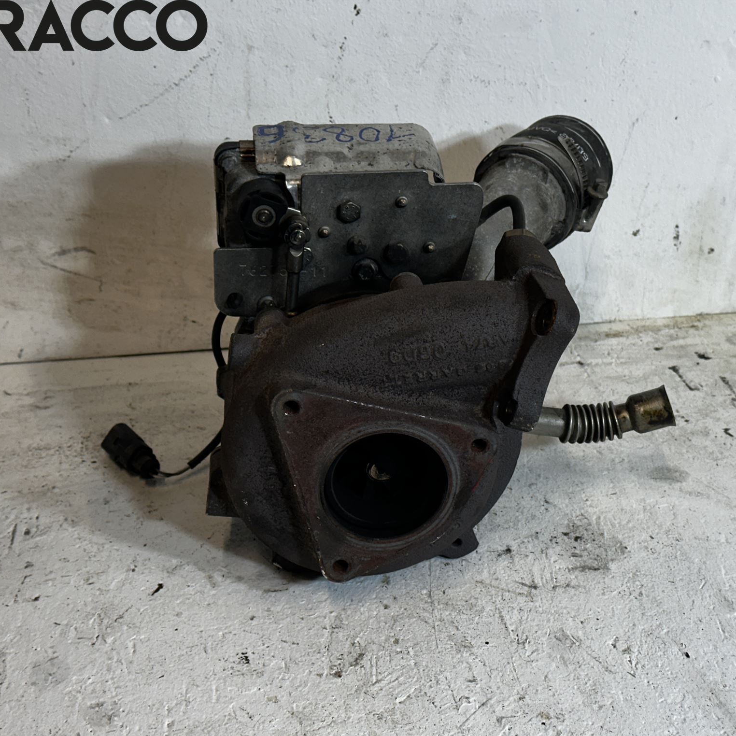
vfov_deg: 30.0
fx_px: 1371
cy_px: 370
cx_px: 405
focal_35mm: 57
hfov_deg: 30.0
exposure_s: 1/100
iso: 64
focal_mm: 6.86
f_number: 1.78
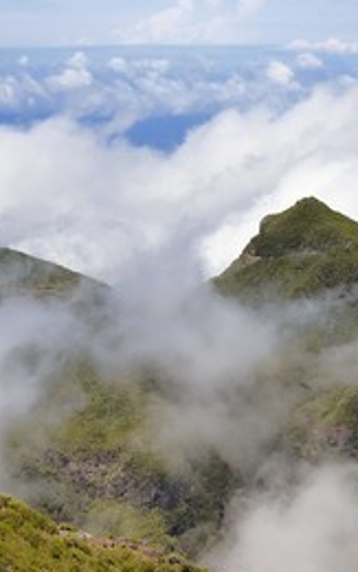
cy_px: 274
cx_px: 201
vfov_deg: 13.4
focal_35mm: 156
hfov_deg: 8.4
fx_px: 2437
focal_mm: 95
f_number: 10
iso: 200
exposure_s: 1/640
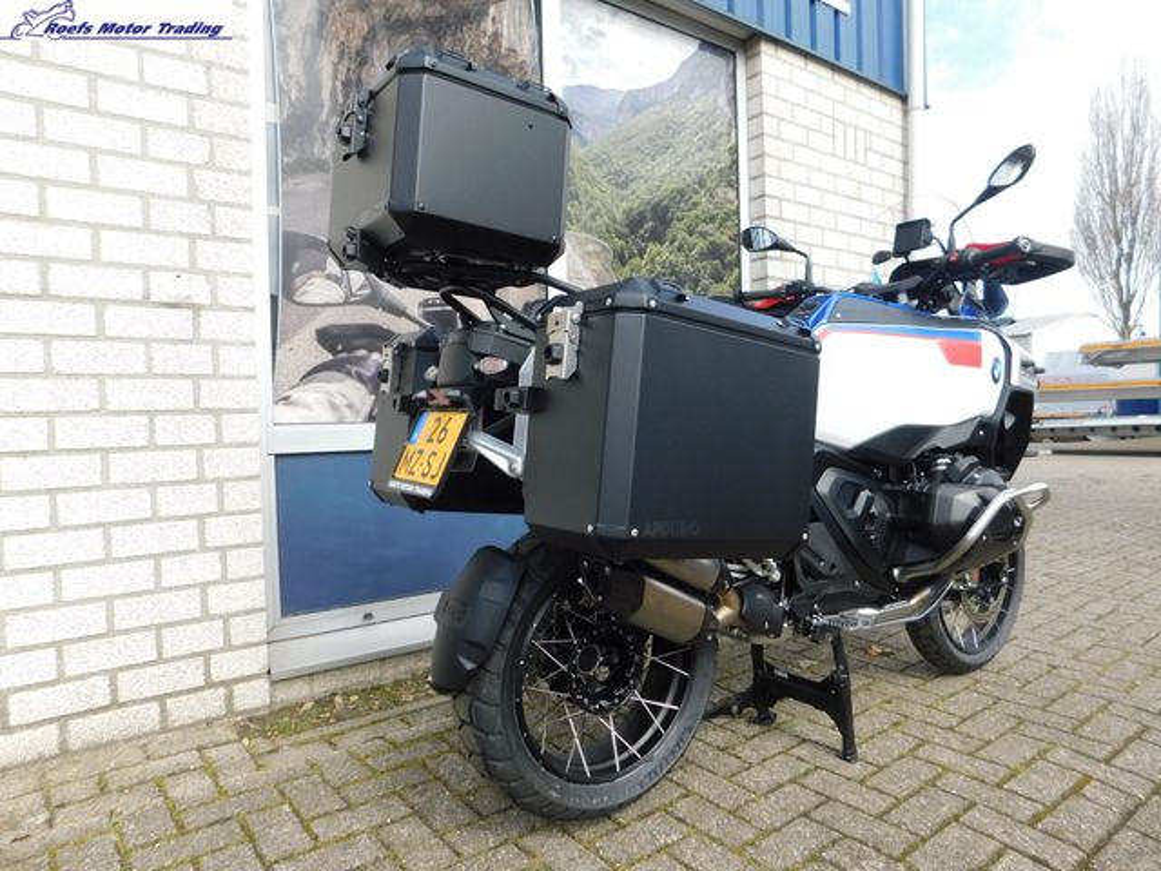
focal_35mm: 23
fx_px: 771
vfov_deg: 58.9
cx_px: 580
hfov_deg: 73.9
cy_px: 436
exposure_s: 1/500
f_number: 3
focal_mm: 4
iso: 125
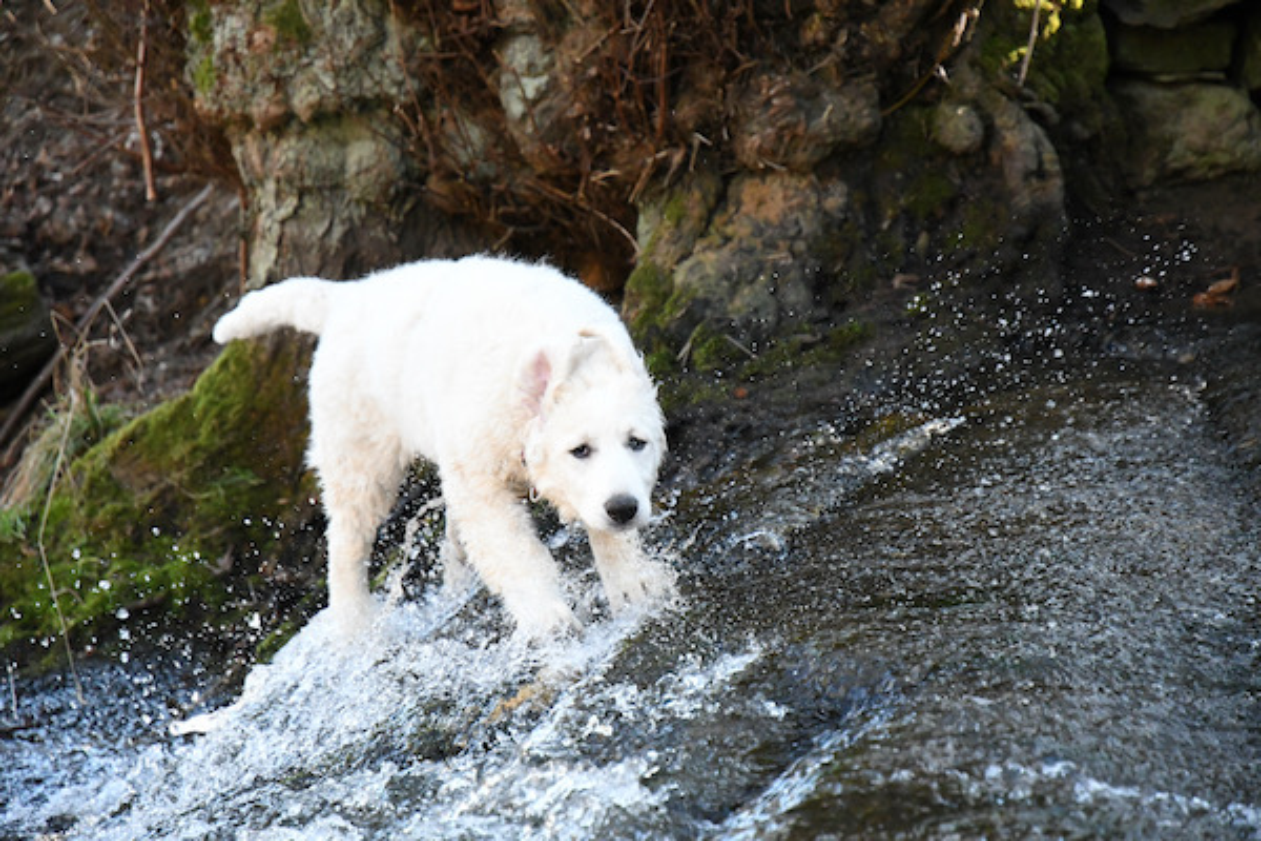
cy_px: 420
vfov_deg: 11.4
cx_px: 630
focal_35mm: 120
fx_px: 4203
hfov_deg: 17.1
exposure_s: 1/1250
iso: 6400
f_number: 4
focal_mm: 80
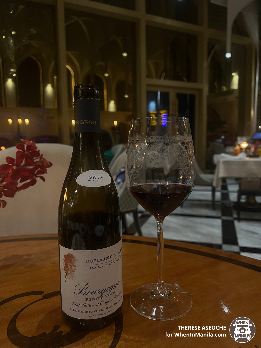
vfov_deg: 67.3
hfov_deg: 53.1
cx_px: 130
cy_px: 174
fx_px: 261
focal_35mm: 26
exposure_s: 1/50
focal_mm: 5.7
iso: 200
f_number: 1.5
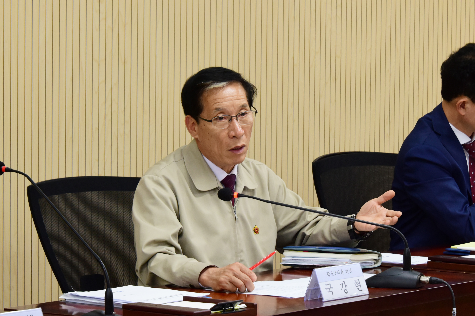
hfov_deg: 16.8
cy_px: 158
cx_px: 238
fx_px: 1610
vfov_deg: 11.2
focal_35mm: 122
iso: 1600
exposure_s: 1/30
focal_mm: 122
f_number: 10
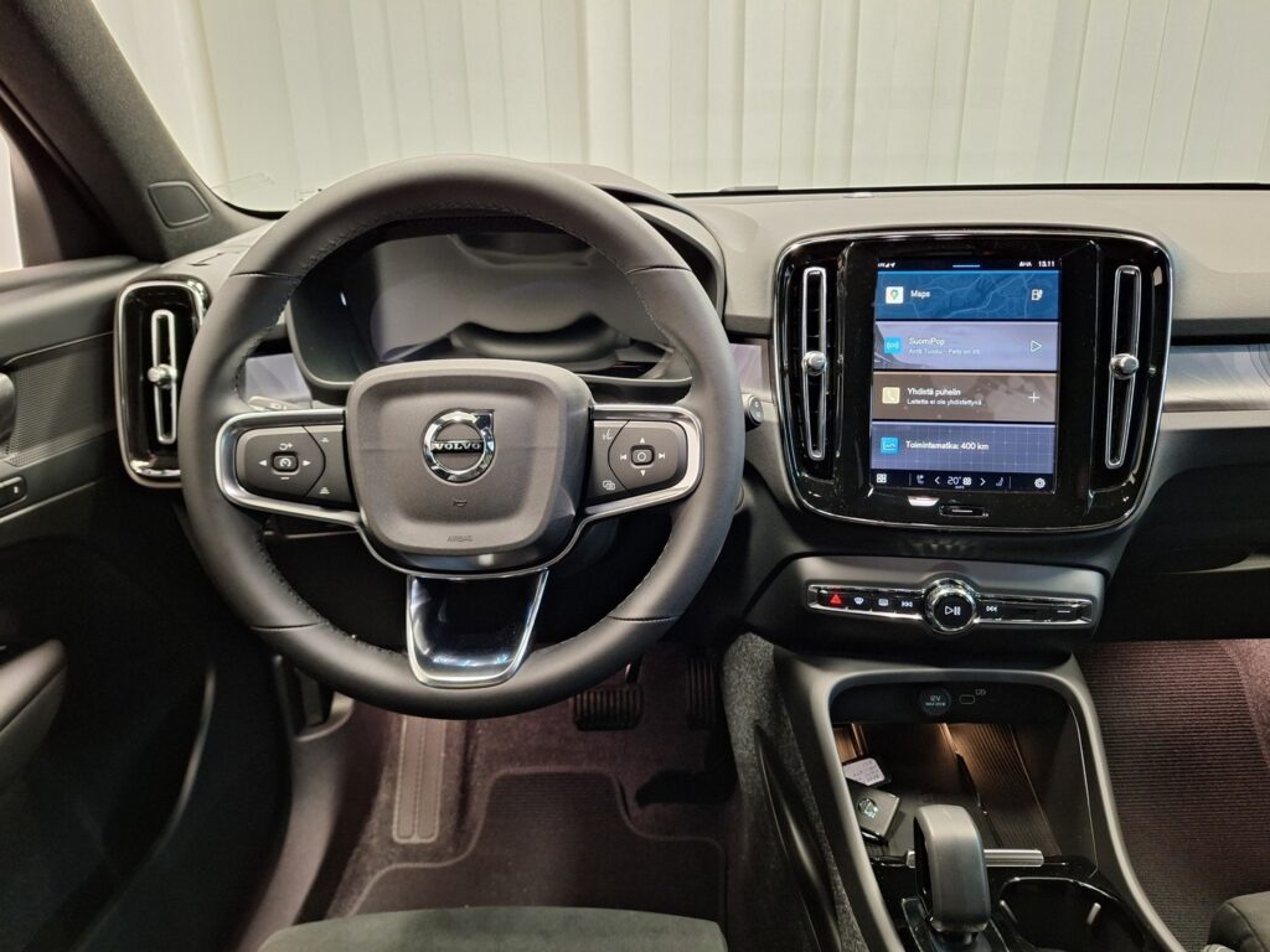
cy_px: 476
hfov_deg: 73.9
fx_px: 844
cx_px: 635
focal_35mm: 23
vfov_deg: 58.9
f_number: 1.8
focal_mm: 5.54
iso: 400
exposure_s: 1/25
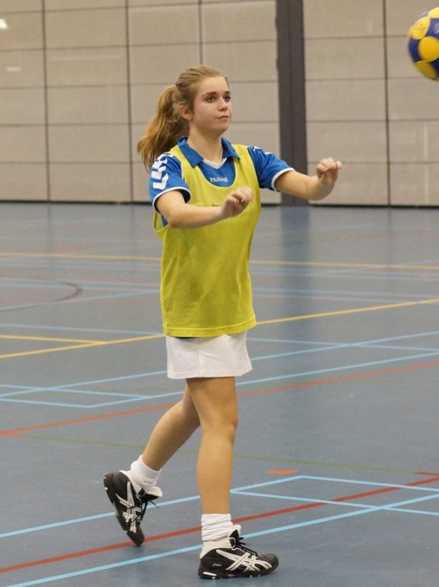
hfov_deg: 13.5
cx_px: 387
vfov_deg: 18.1
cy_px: 294
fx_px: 1844
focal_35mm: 109
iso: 1600
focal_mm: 50
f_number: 3.2
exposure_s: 1/250
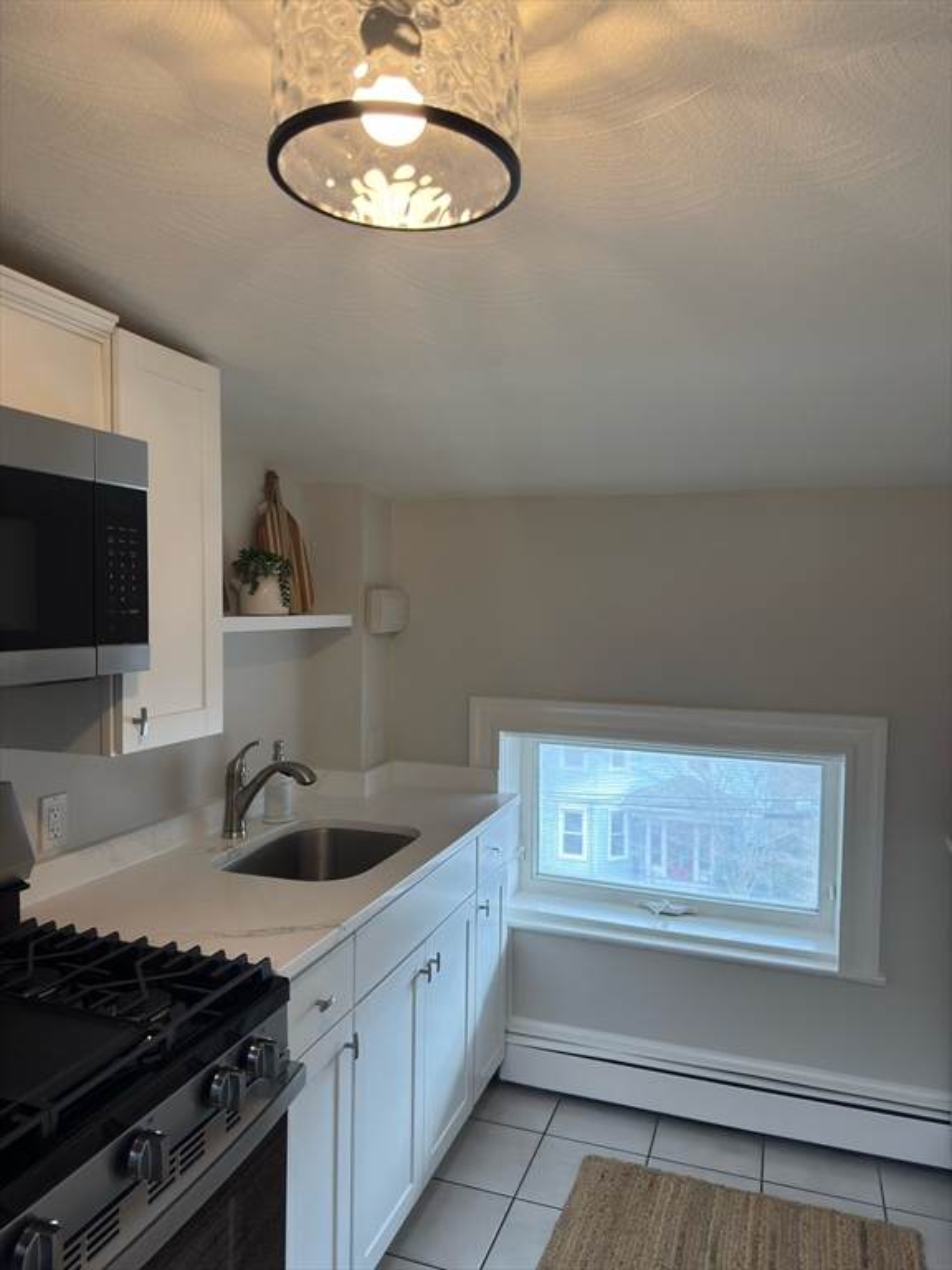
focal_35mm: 24
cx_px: 476
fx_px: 880
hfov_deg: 56.8
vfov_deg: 71.6
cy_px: 635
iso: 100
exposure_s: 1/120
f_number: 1.78
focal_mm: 6.76
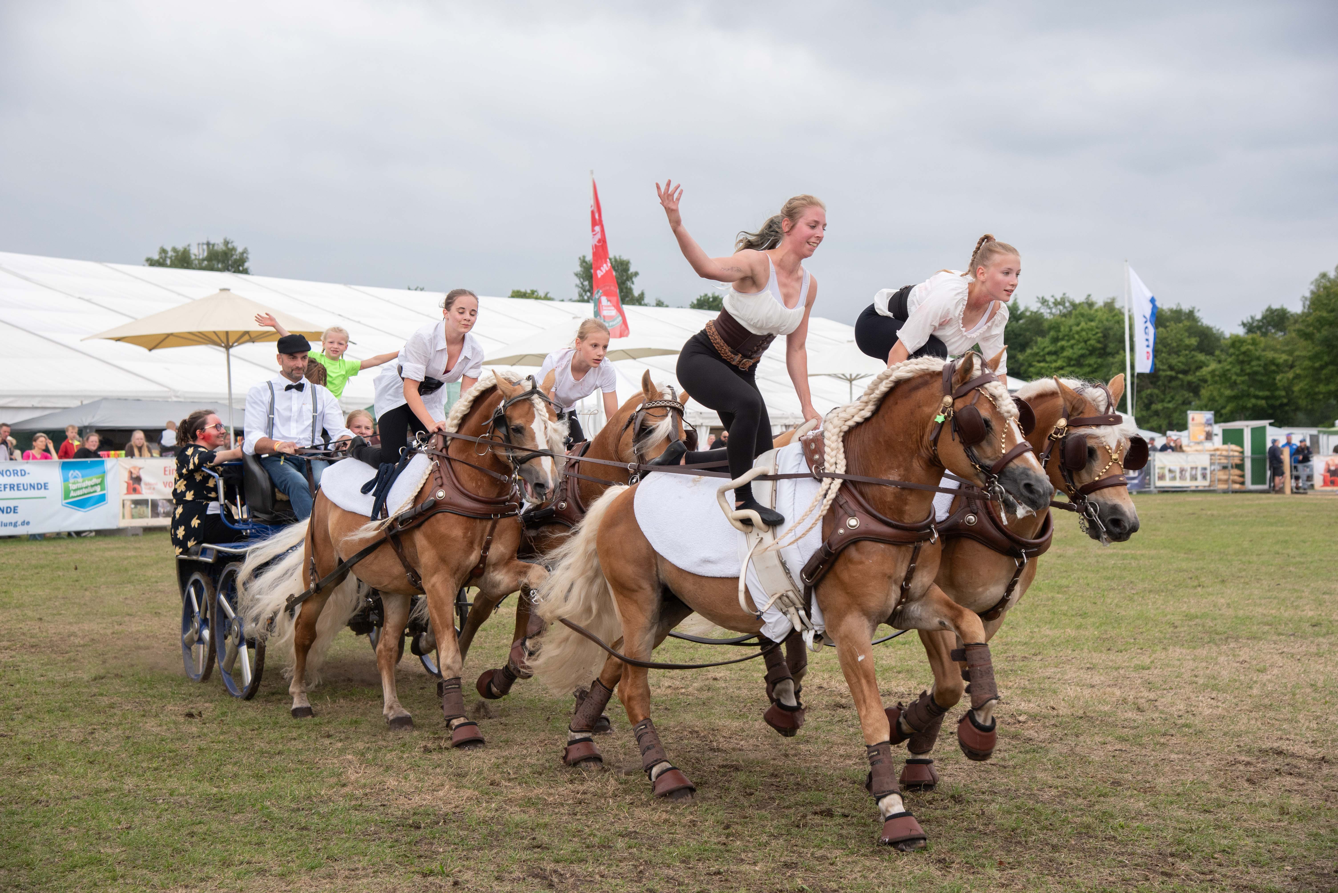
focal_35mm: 58
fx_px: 2156
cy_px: 446
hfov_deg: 34.5
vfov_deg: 23.4
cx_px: 669
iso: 200
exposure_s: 1/800
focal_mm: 58
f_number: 5
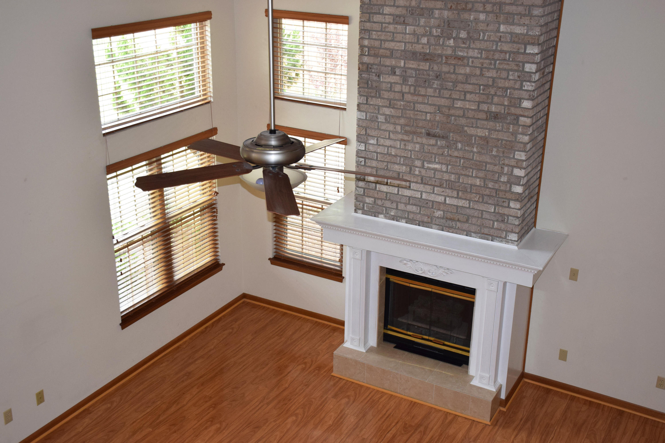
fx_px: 748
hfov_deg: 47.9
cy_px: 222
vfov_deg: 33.0
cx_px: 332
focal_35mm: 40
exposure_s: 1/125
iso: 720
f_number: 5.6
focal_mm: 27
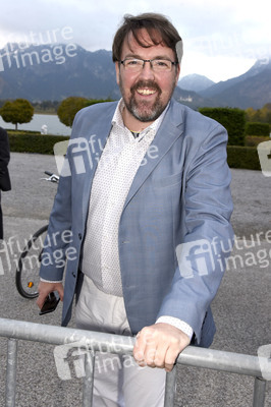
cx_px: 136
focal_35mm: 38
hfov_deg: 35.0
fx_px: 430
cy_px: 204
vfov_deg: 50.7
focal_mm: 38
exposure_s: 1/160
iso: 1250
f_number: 8
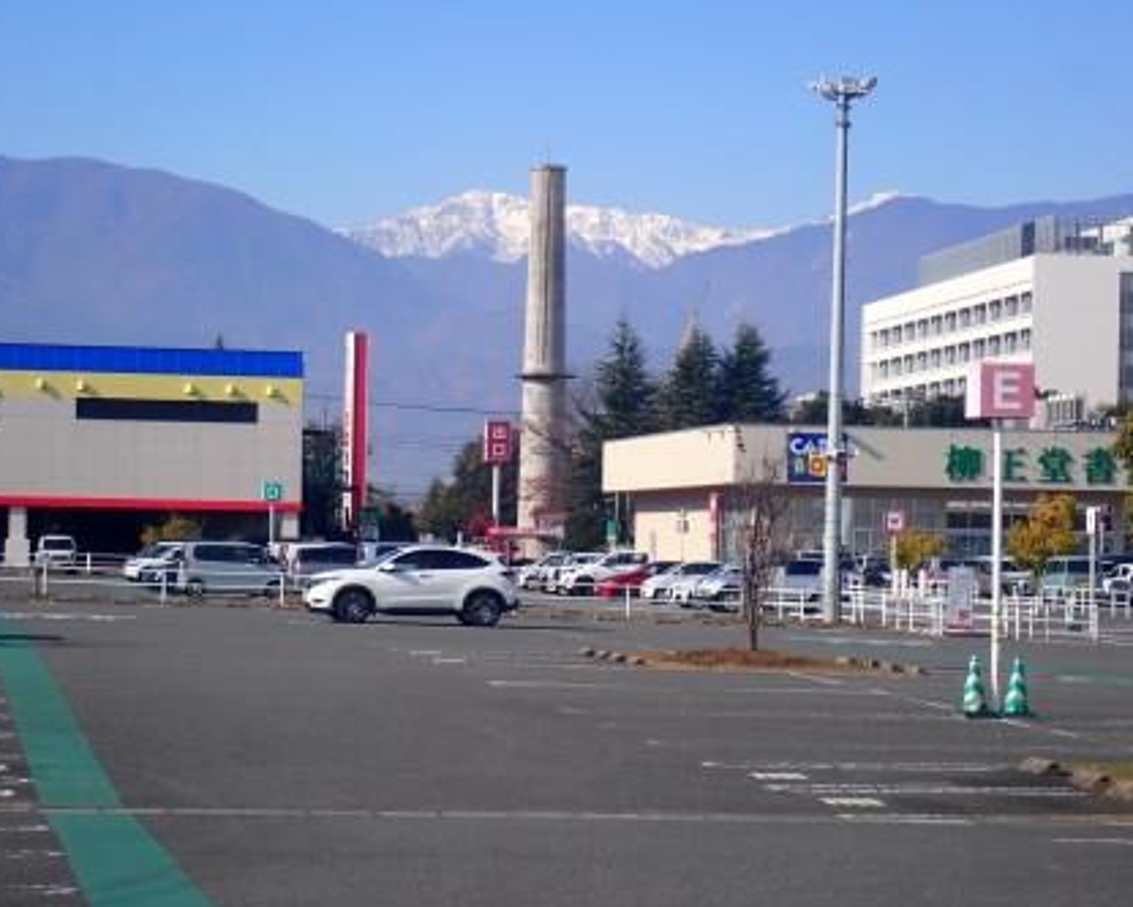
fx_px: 3522
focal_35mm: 105
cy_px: 455
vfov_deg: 14.7
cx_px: 528
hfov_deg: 18.3
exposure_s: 1/400
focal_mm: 18
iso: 100
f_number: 6.3
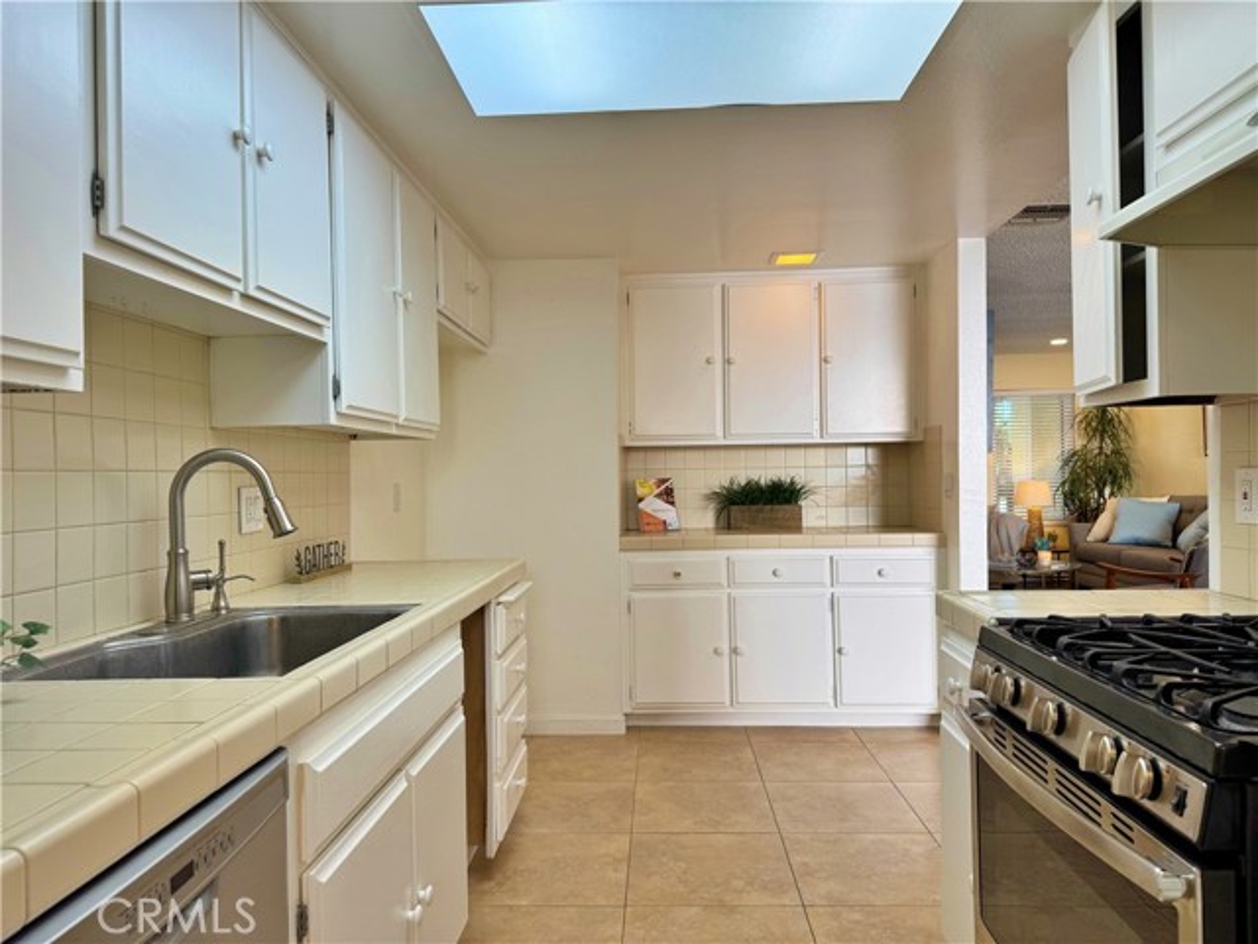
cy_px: 472
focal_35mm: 24
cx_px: 629
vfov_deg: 56.8
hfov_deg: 71.6
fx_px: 872
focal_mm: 6.76
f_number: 1.78
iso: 64
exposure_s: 1/120
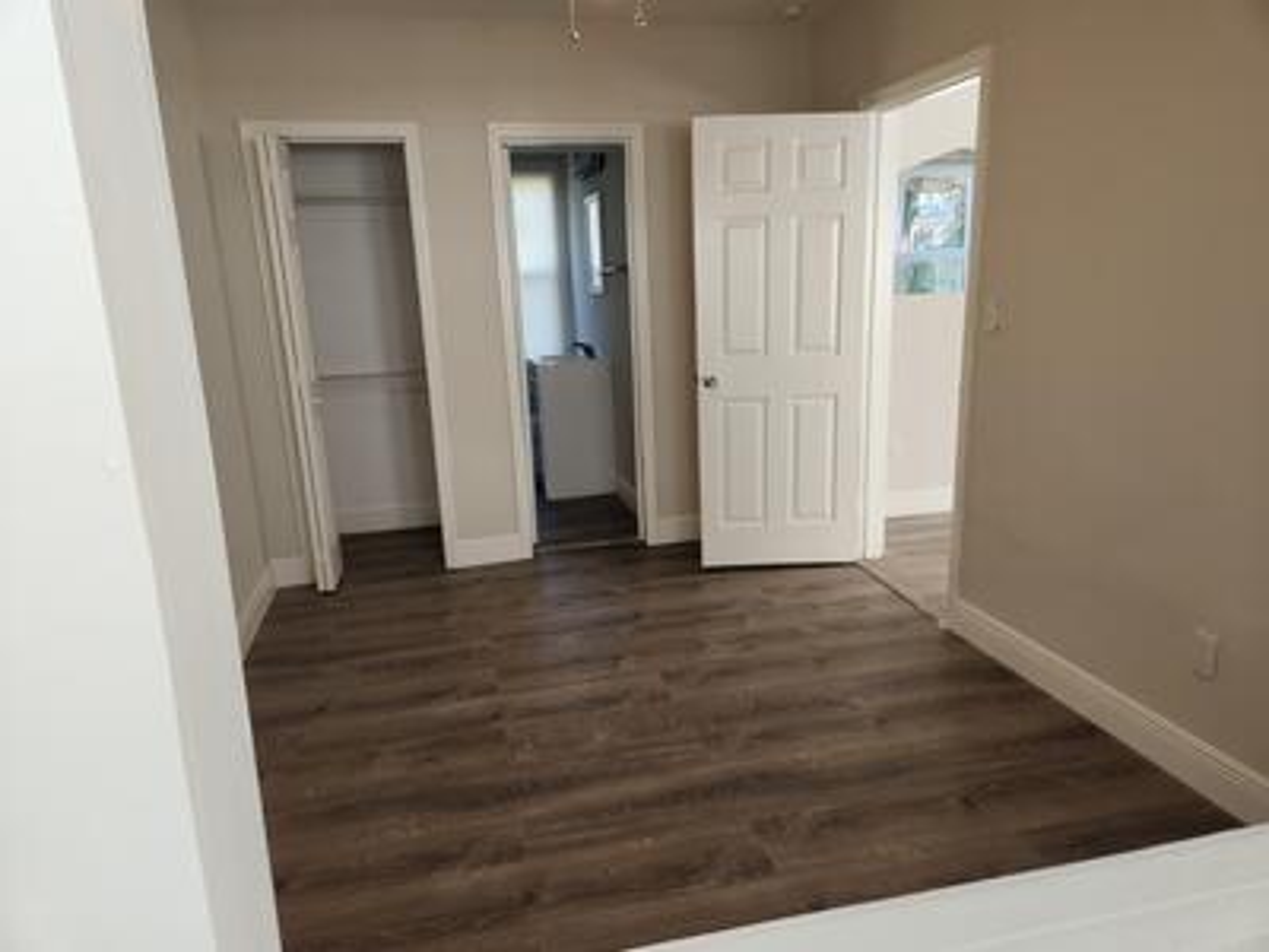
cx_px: 634
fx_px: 843
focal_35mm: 23
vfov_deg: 58.9
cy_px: 476
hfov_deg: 73.9
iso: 100
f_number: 1.8
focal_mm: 5.4
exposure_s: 1/180
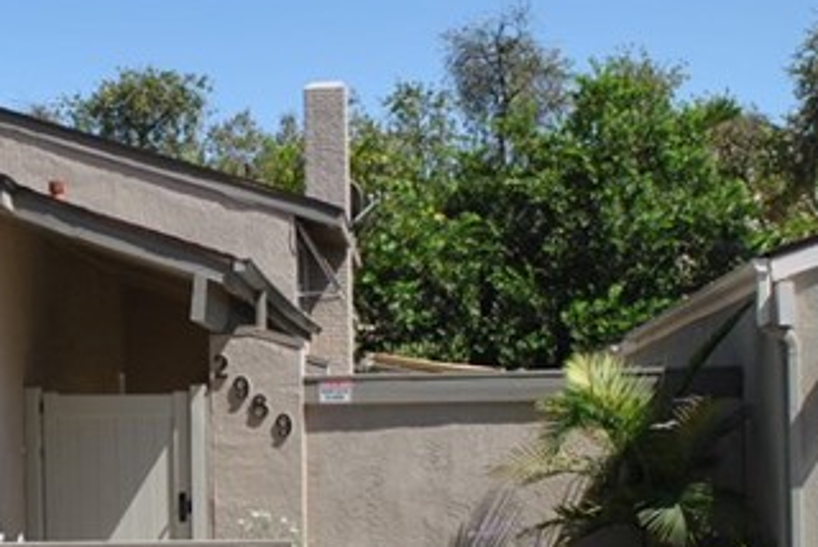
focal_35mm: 96
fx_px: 2183
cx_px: -3
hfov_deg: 20.5
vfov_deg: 14.2
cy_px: 392
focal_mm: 20
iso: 100
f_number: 8
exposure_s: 1/250
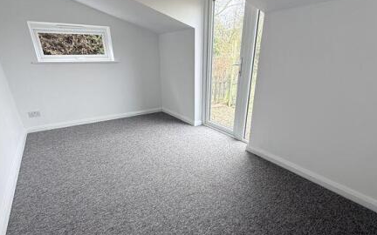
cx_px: 187
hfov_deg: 85.1
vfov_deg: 58.8
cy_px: 149
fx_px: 205
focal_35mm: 20
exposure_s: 1/99
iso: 160
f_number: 2.2
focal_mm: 2.22
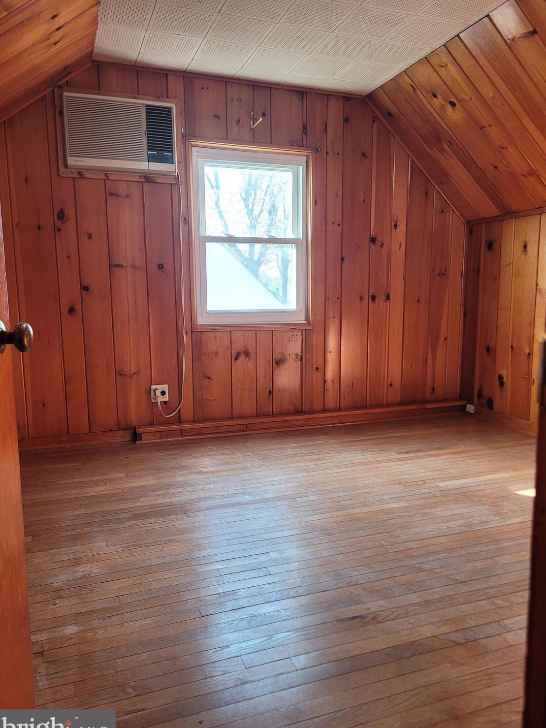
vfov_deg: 65.3
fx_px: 568
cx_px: 276
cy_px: 372
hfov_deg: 51.3
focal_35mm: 27
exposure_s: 1/120
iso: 160
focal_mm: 5.4
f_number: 1.8
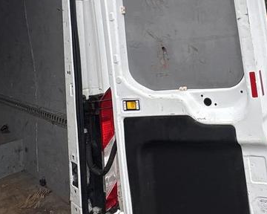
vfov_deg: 39.9
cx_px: 211
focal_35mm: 34
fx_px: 269
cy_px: 18
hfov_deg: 49.9
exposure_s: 1/123
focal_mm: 2.22
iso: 40
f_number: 2.2
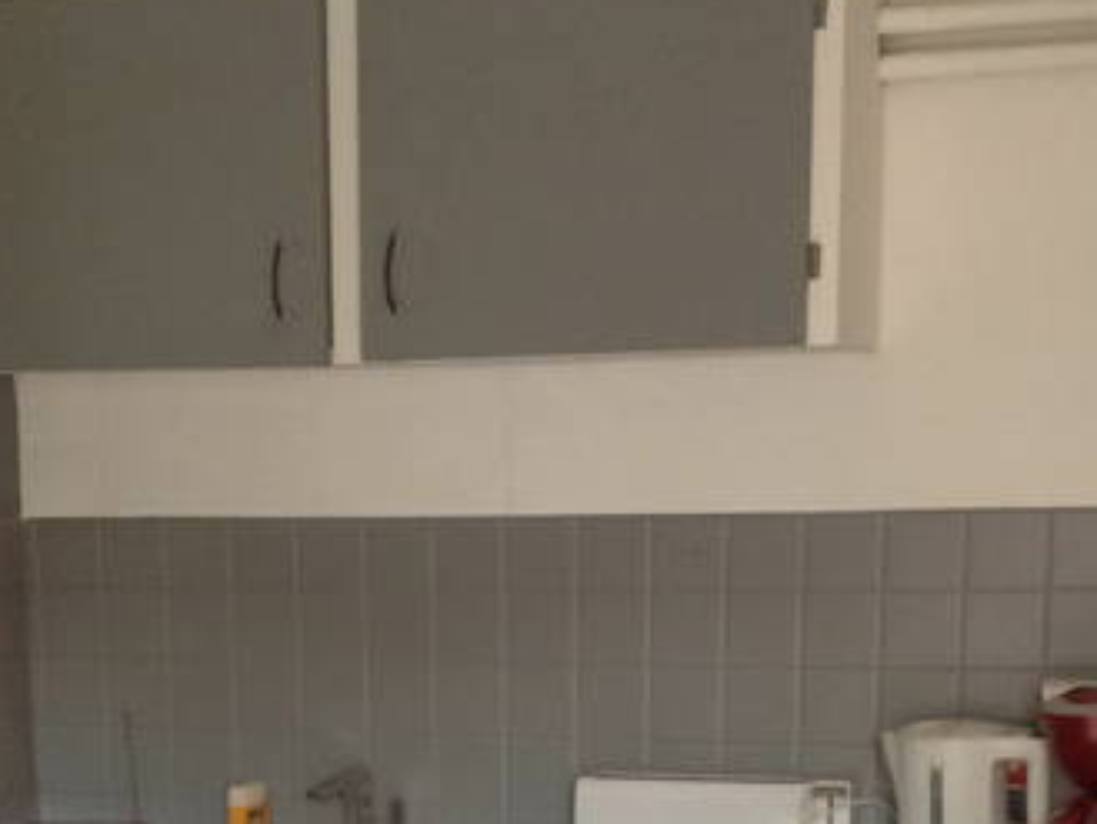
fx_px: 2663
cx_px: 370
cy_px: 967
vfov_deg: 16.9
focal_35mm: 84
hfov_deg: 23.2
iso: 100
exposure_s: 1/15
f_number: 2.4
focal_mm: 4.28
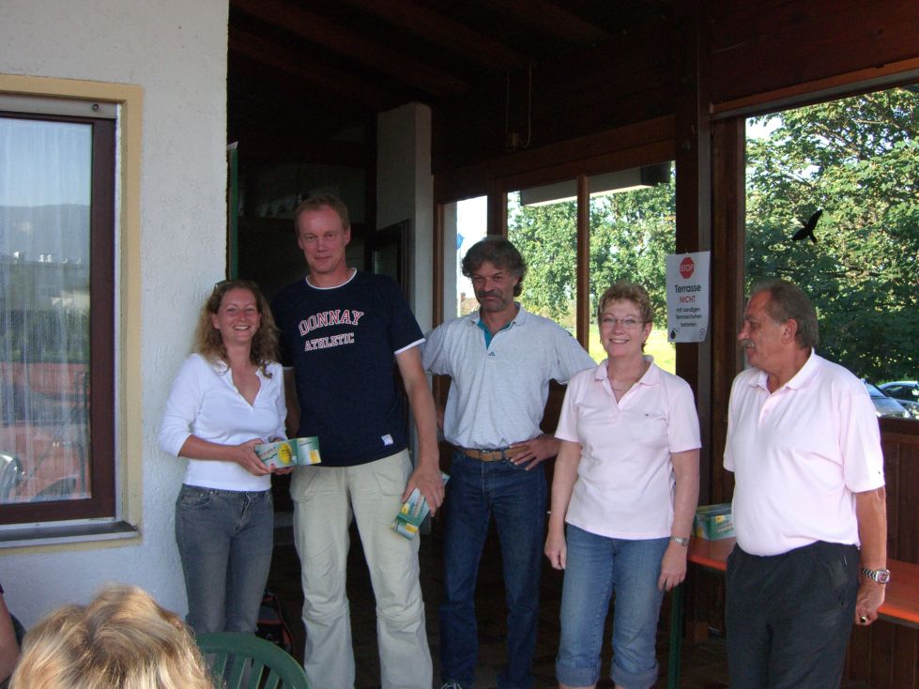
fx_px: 1009
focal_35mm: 38
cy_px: 344
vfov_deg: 37.7
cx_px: 460
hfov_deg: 49.0
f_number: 2.8
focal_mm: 7.9
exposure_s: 1/640
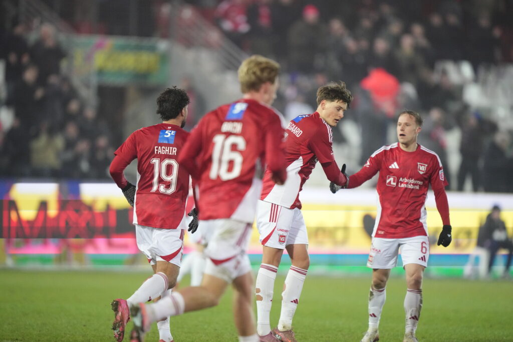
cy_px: 171
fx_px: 5700
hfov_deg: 5.2
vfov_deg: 3.4
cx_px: 256
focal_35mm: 400
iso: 5000
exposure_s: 1/2000
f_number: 2.8
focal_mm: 400
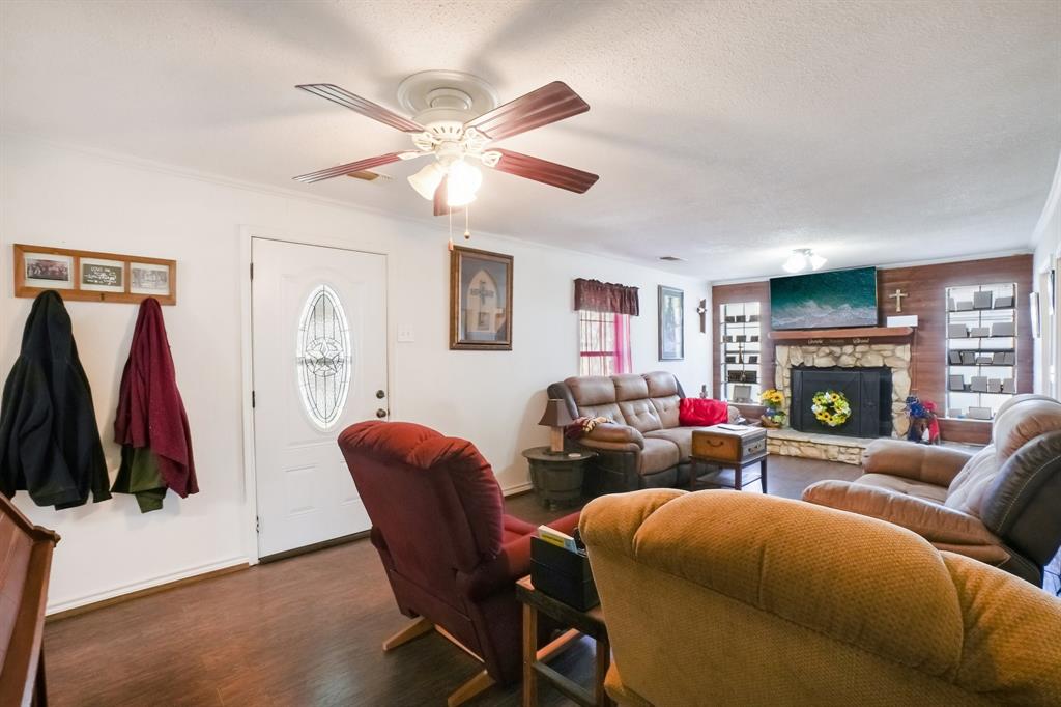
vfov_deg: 77.3
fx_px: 442
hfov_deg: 100.4
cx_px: 530
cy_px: 354
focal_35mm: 15
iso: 400
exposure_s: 1/10
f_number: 8
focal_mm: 10
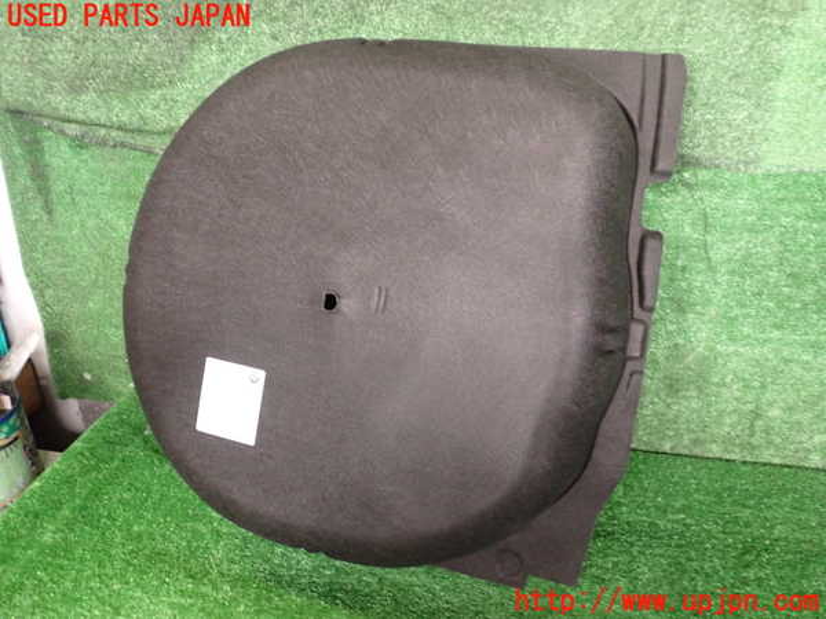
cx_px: 413
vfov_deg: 46.8
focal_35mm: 30
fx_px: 716
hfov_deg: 60.0
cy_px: 310
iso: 500
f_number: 2.3
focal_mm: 5.4
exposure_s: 1/30
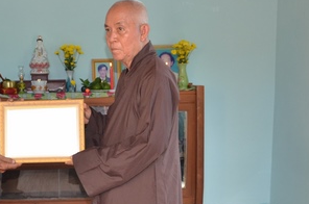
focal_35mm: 69
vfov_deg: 19.4
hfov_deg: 28.6
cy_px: 160
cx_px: 60
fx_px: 592
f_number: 5.6
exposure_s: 1/250
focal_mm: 21
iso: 1000
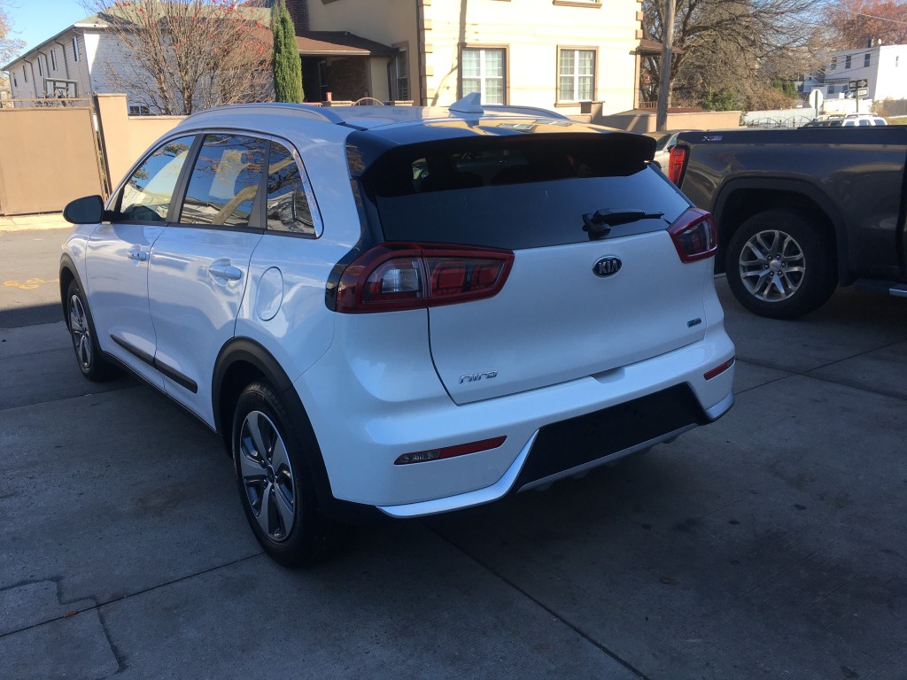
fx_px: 760
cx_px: 454
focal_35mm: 29
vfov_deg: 48.2
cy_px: 340
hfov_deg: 61.7
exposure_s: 1/538
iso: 25
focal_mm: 4.15
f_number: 2.2
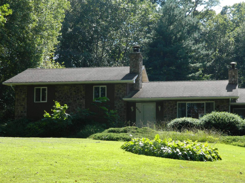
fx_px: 559
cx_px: 132
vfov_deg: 18.6
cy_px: 116
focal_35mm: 79
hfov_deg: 24.7
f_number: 3.8
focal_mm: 10.2
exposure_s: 1/320
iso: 110
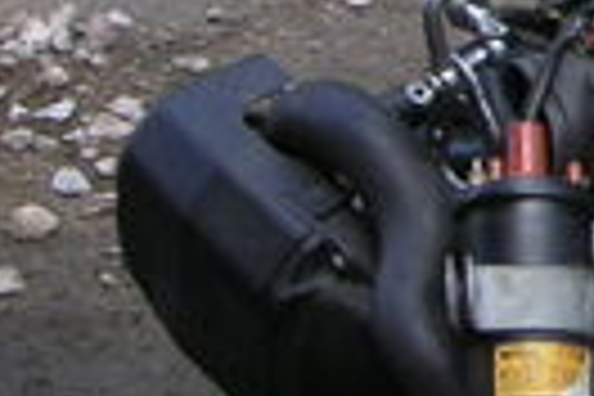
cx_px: 1215
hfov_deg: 10.1
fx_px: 3085
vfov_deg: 7.3
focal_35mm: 187
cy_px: -86
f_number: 2.8
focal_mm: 5.7
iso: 50
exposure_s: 1/180
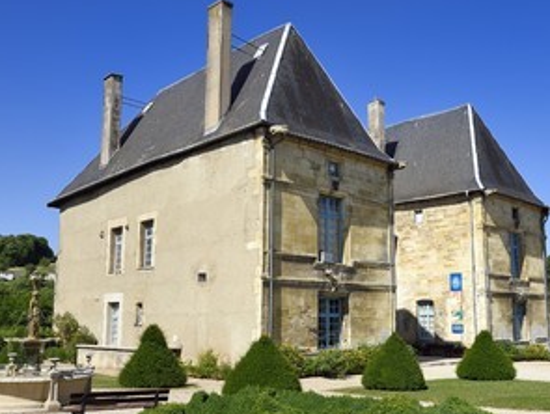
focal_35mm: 41
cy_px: 226
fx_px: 652
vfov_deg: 35.2
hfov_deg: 45.5
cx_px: 324
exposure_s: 1/250
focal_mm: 30
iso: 200
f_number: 14
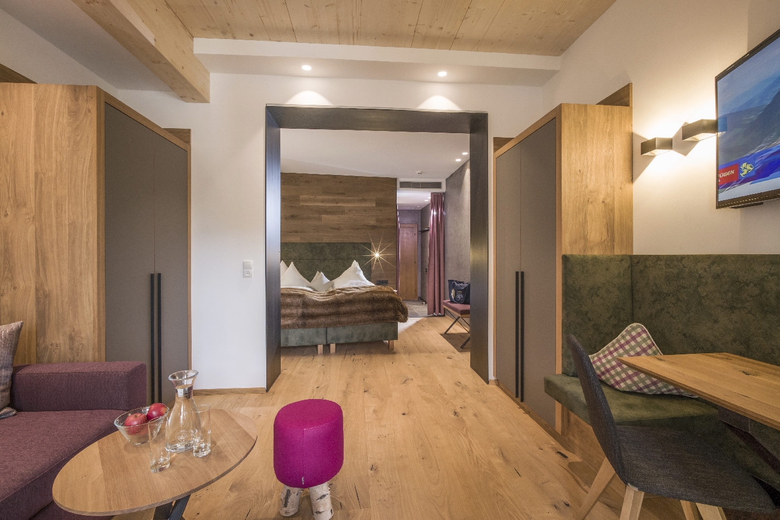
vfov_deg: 46.4
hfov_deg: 65.5
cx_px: 390
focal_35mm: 28
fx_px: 607
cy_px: 260
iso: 400
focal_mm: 28
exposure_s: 1/6
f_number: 16
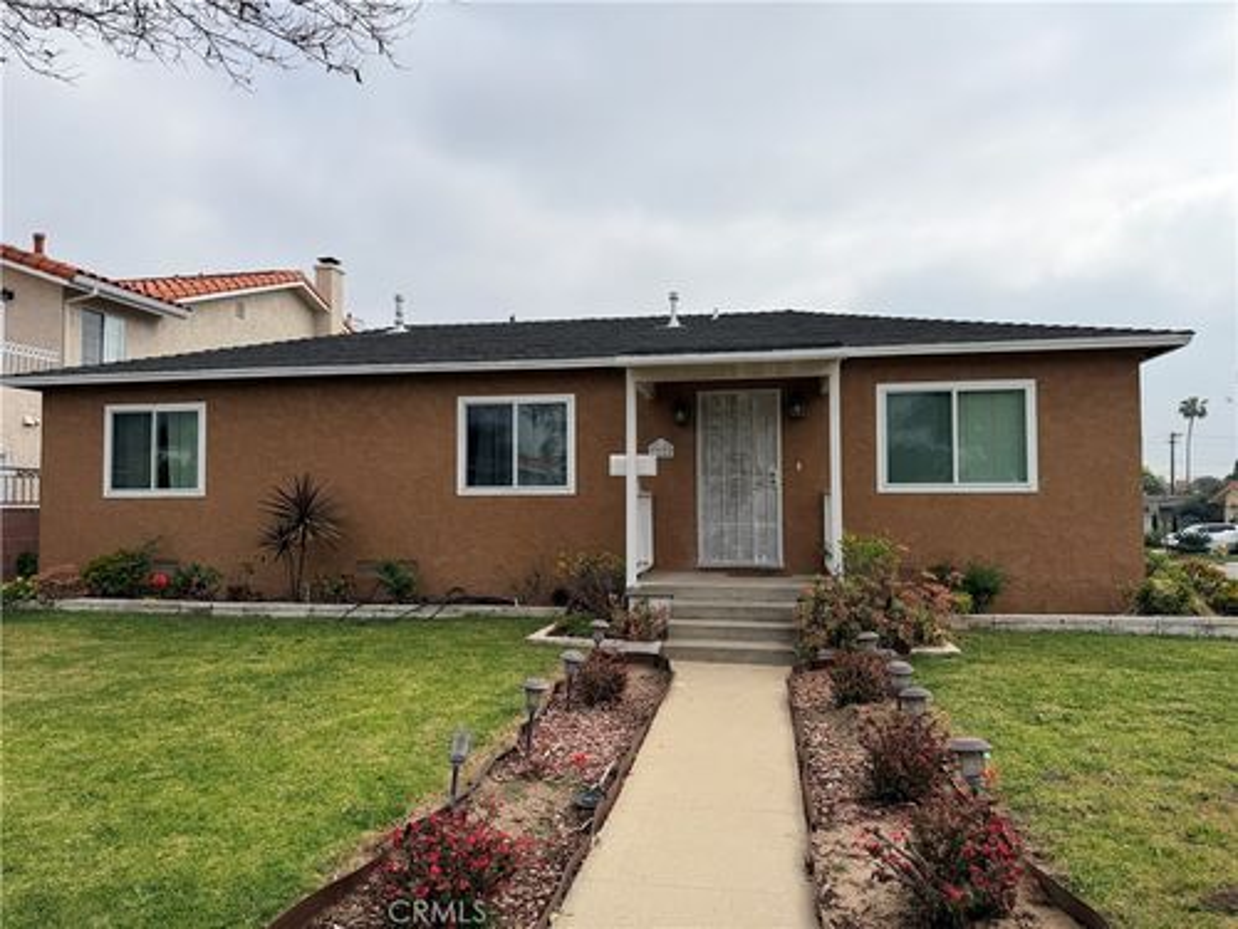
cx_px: 619
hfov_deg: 71.6
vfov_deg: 56.8
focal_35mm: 24
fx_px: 858
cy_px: 464
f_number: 1.78
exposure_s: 1/8130
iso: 80
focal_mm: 6.76
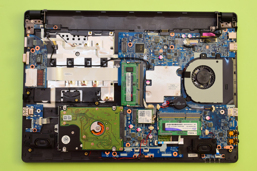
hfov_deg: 33.4
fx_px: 428
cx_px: 128
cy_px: 86
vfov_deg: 22.6
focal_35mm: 60
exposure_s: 1/200
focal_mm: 40
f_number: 8
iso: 720
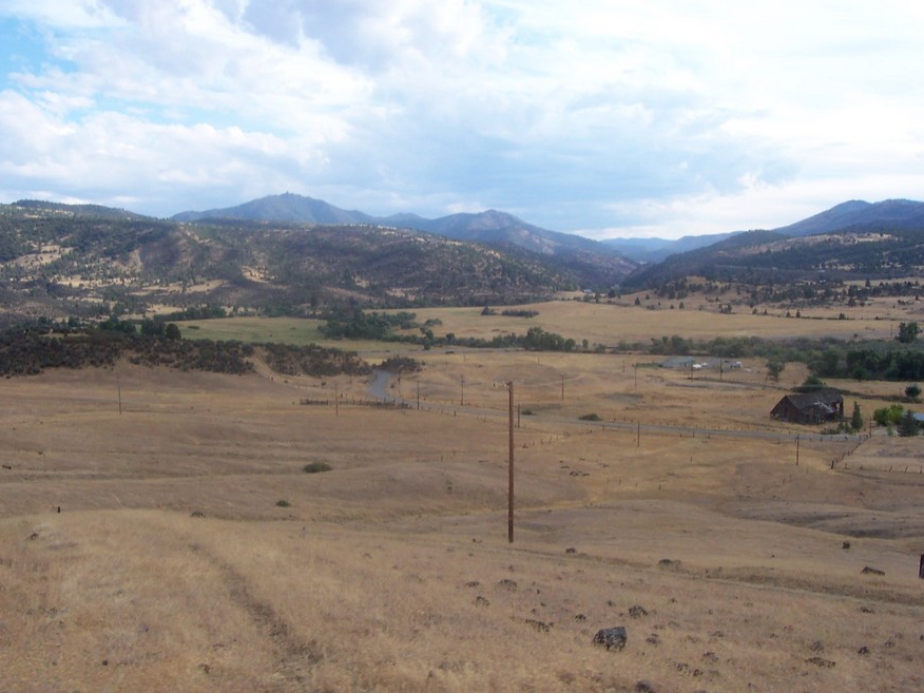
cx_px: 460
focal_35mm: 38
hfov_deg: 49.0
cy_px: 340
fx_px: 1014
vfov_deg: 37.7
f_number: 5.6
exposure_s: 1/180
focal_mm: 5.6
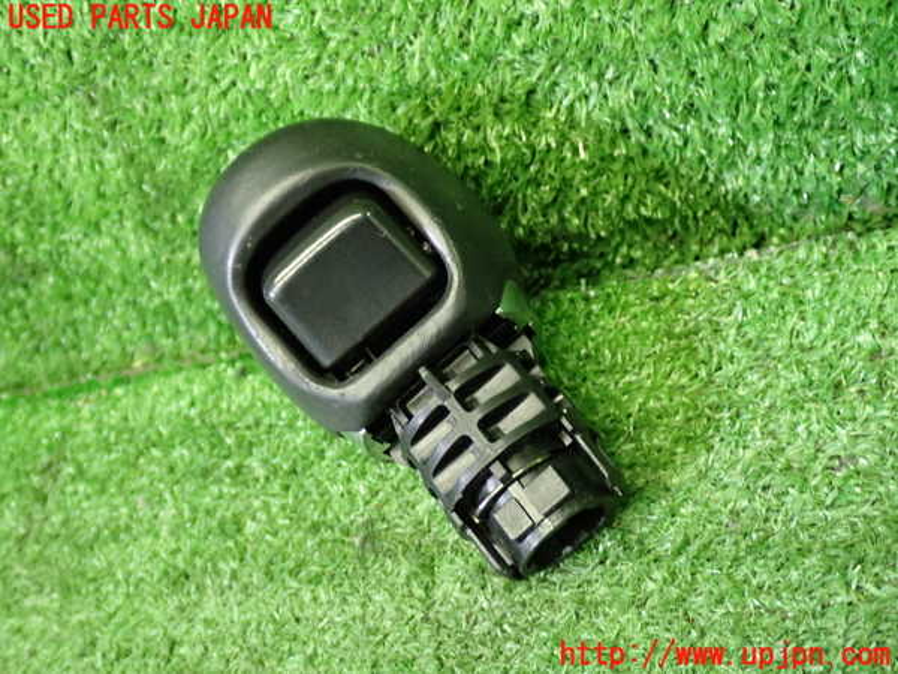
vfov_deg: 35.1
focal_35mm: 41
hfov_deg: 45.8
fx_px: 1064
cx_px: 449
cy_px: 337
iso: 640
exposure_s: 1/40
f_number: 2.8
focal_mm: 7.31
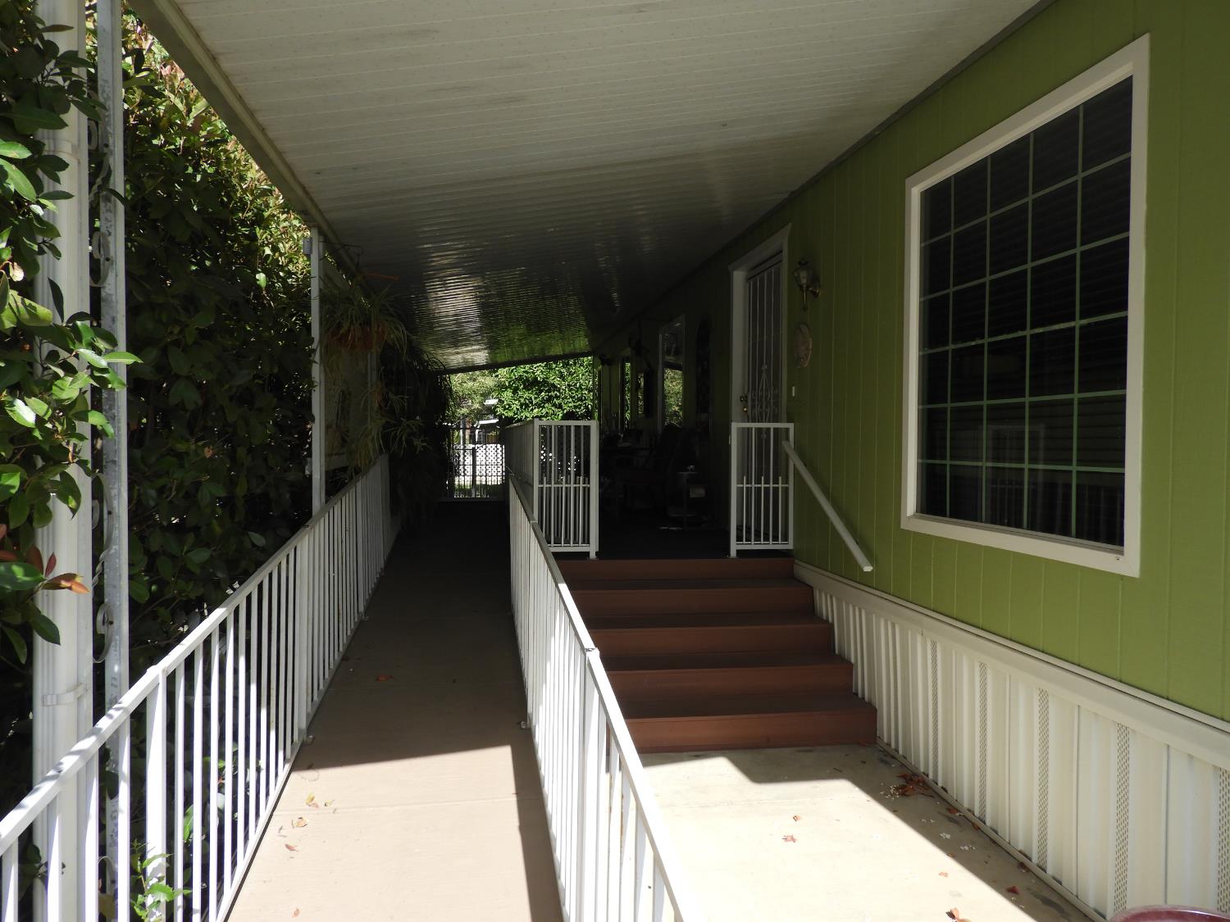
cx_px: 615
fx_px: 853
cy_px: 461
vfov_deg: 56.8
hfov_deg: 71.6
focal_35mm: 24
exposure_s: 1/800
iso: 100
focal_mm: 4.3
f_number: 3.3
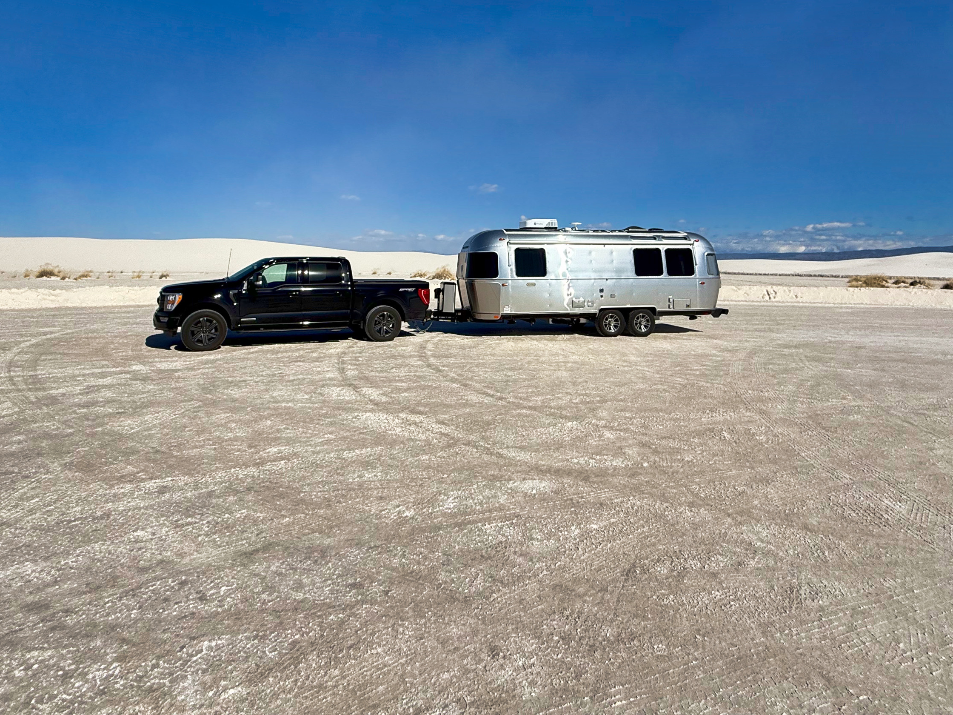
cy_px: 213
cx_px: 474
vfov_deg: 63.5
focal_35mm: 20
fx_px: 551
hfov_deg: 81.7
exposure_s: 1/6173
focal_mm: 2.22
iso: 50
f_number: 2.2
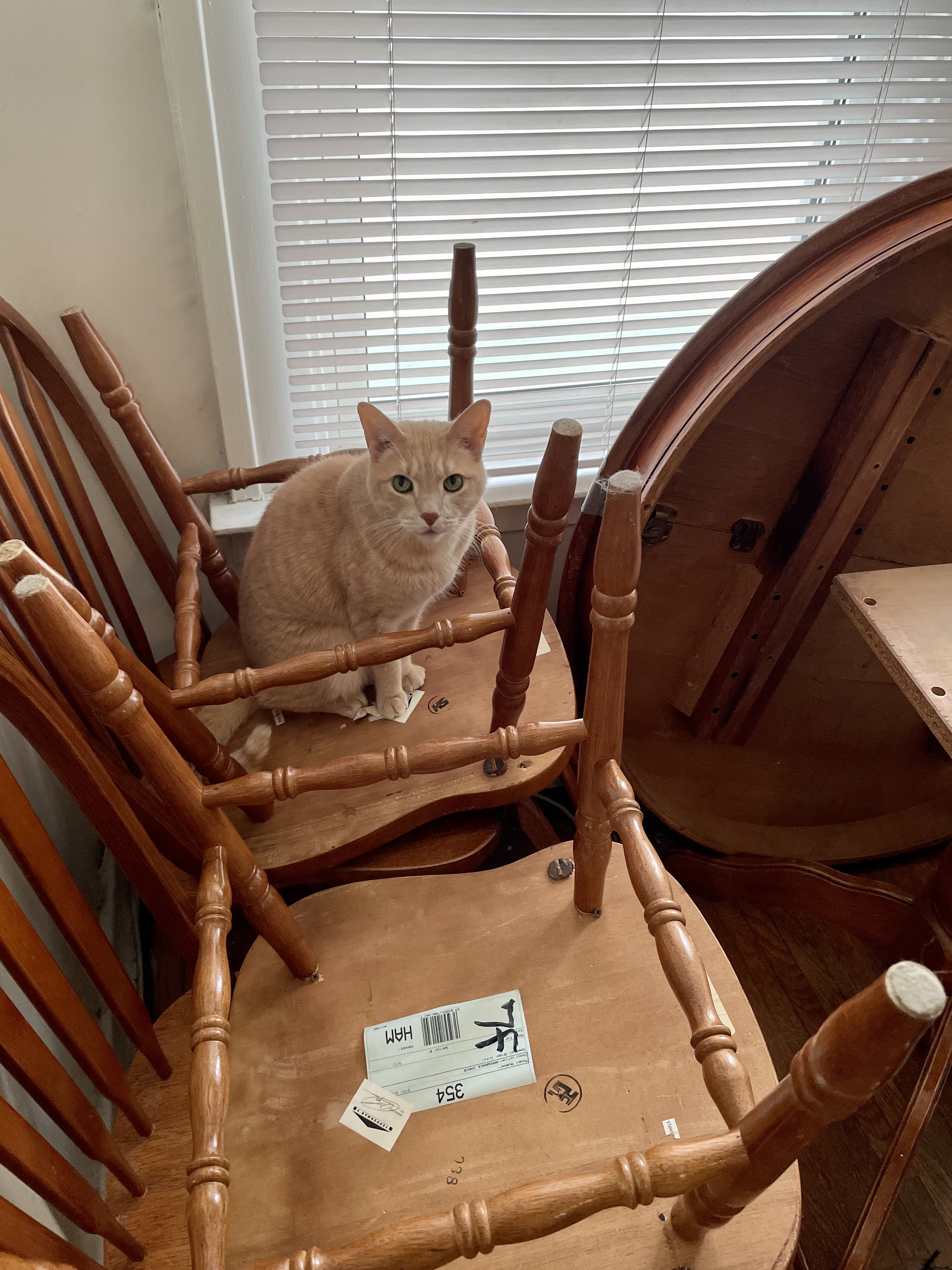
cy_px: 618
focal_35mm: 27
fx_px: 990
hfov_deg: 51.4
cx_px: 470
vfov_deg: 65.3
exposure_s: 1/120
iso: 100
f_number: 1.6
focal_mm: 4.2
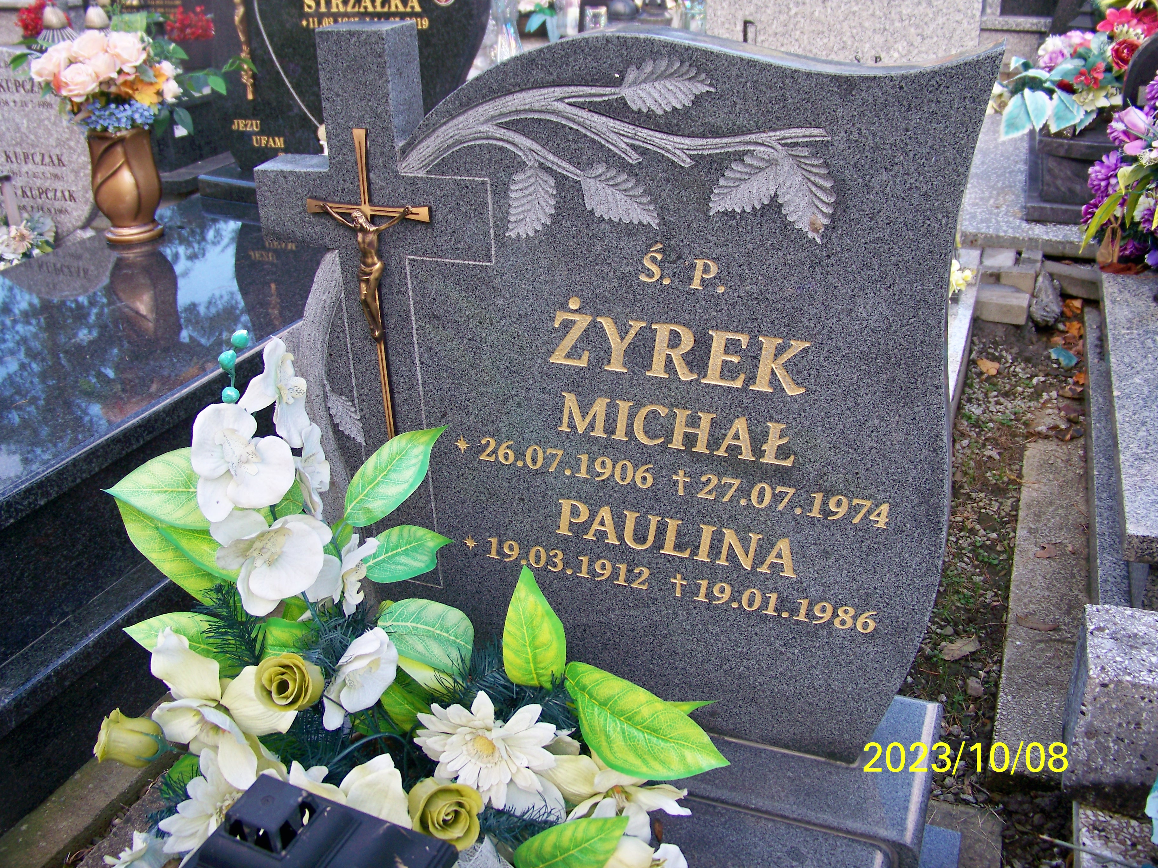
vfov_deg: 42.9
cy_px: 434
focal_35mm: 33
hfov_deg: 55.4
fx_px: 1104
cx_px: 579
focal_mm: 5.85
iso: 80
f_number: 2.8
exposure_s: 1/160
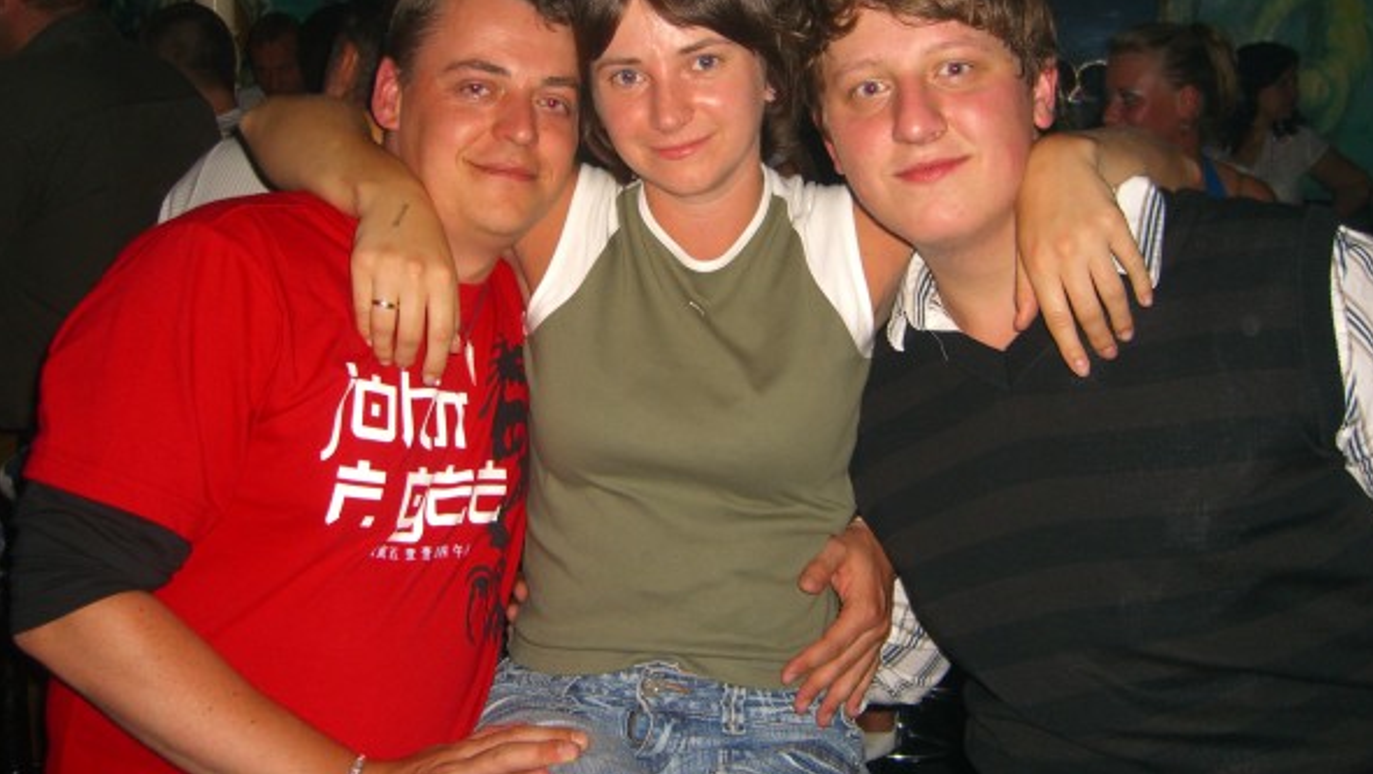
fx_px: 1530
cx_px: 688
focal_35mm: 42
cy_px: 295
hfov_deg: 48.3
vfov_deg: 28.3
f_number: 2.8
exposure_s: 1/60
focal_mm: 7.9
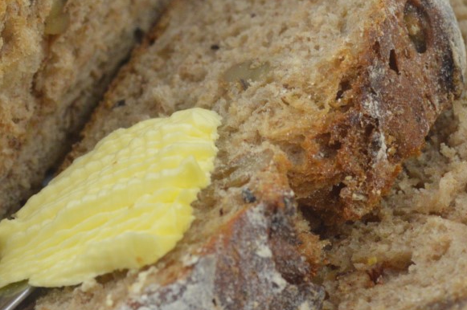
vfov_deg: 8.8
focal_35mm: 155
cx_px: 155
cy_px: 139
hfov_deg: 13.2
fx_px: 2008
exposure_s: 1/60
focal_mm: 52
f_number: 9
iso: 1600
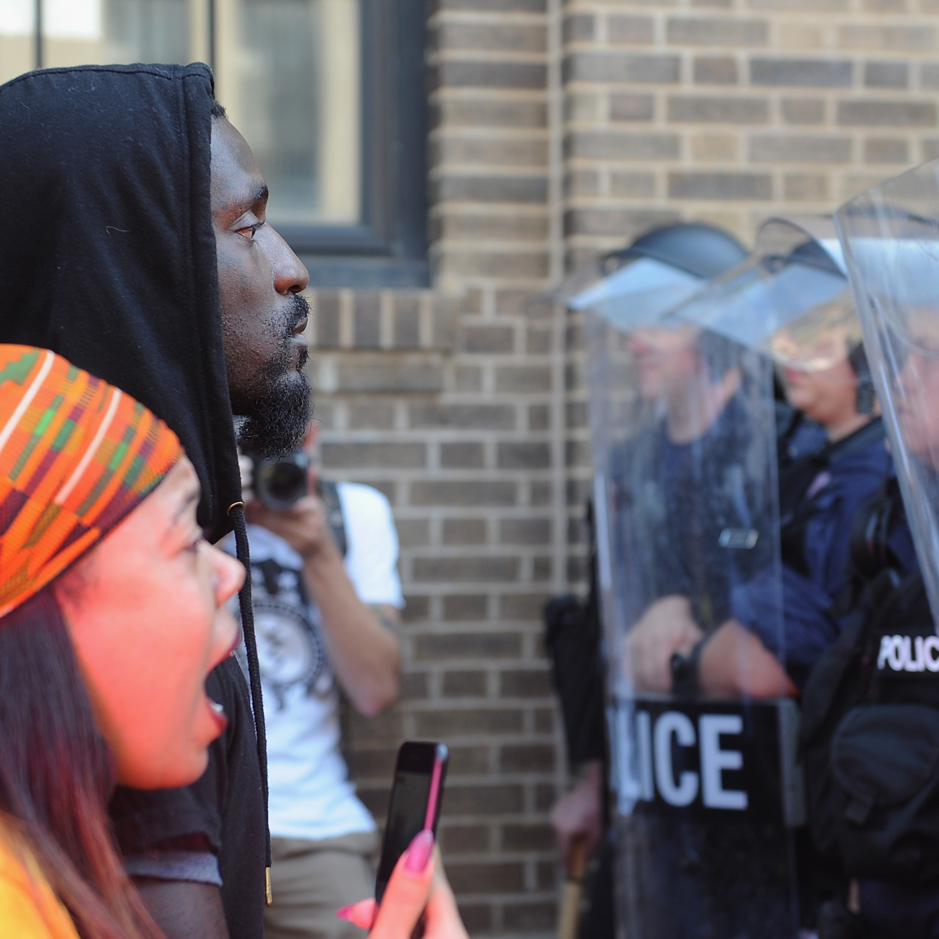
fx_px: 1964
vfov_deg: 26.9
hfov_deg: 26.9
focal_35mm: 64
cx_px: 432
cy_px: 469
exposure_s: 1/200
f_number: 3.5
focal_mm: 50
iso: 250
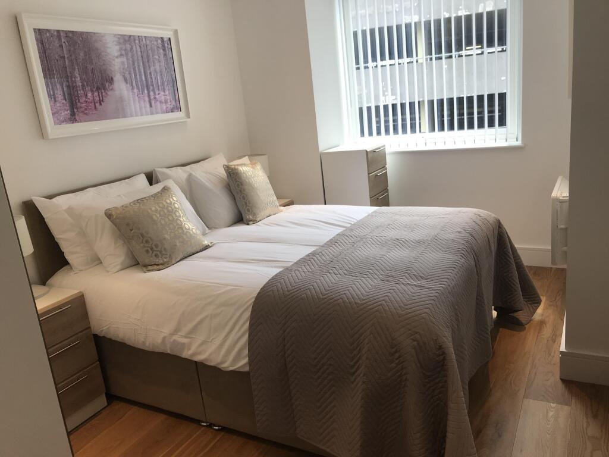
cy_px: 228
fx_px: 493
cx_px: 304
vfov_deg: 49.7
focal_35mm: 28
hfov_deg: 63.4
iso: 20
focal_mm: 3.99
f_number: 1.8
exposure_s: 1/103
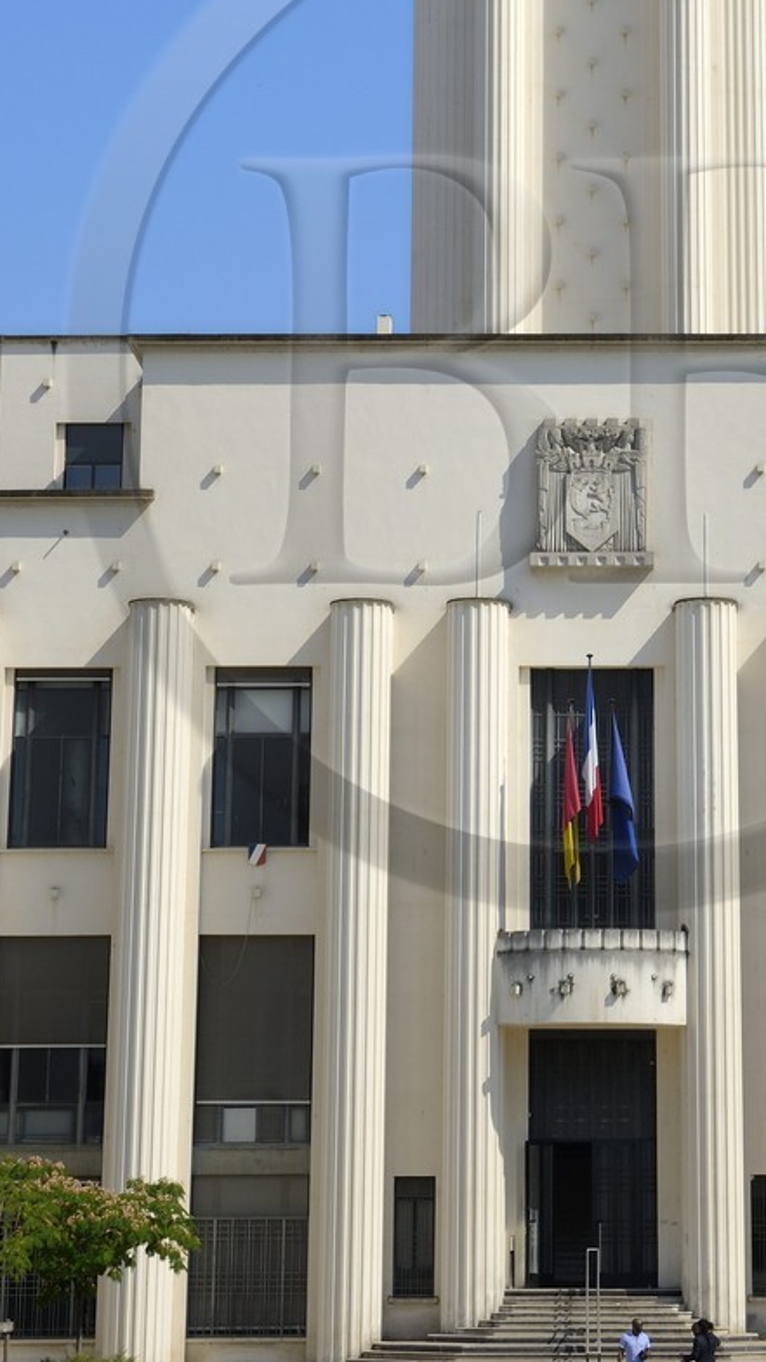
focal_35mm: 94
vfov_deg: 22.5
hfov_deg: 12.8
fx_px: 3394
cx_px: 598
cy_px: 372
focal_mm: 44
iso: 200
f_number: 13
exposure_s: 1/250
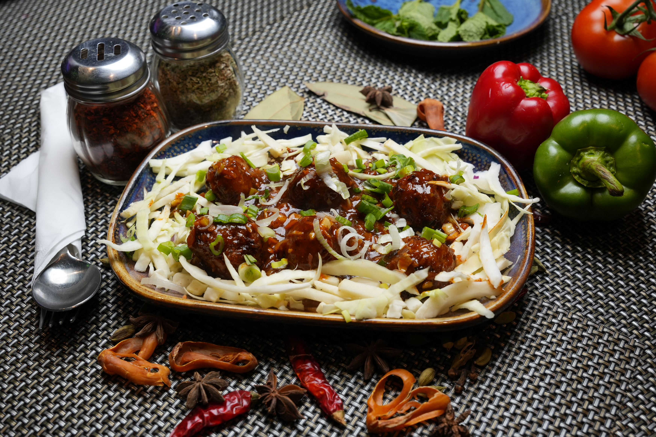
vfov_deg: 34.0
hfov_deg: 49.2
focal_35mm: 39
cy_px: 218
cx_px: 328
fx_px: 716
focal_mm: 39.3
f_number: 8
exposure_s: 1/100
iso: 1000
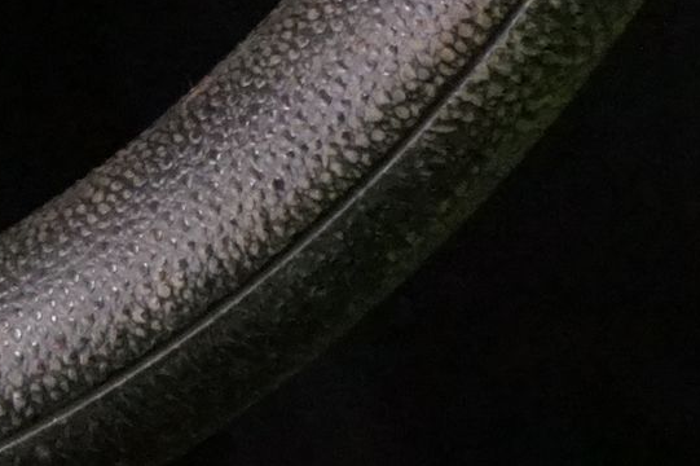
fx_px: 4528
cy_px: -898
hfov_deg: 8.4
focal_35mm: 233
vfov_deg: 5.5
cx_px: -723
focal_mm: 32
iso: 6400
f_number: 4
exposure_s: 1/25
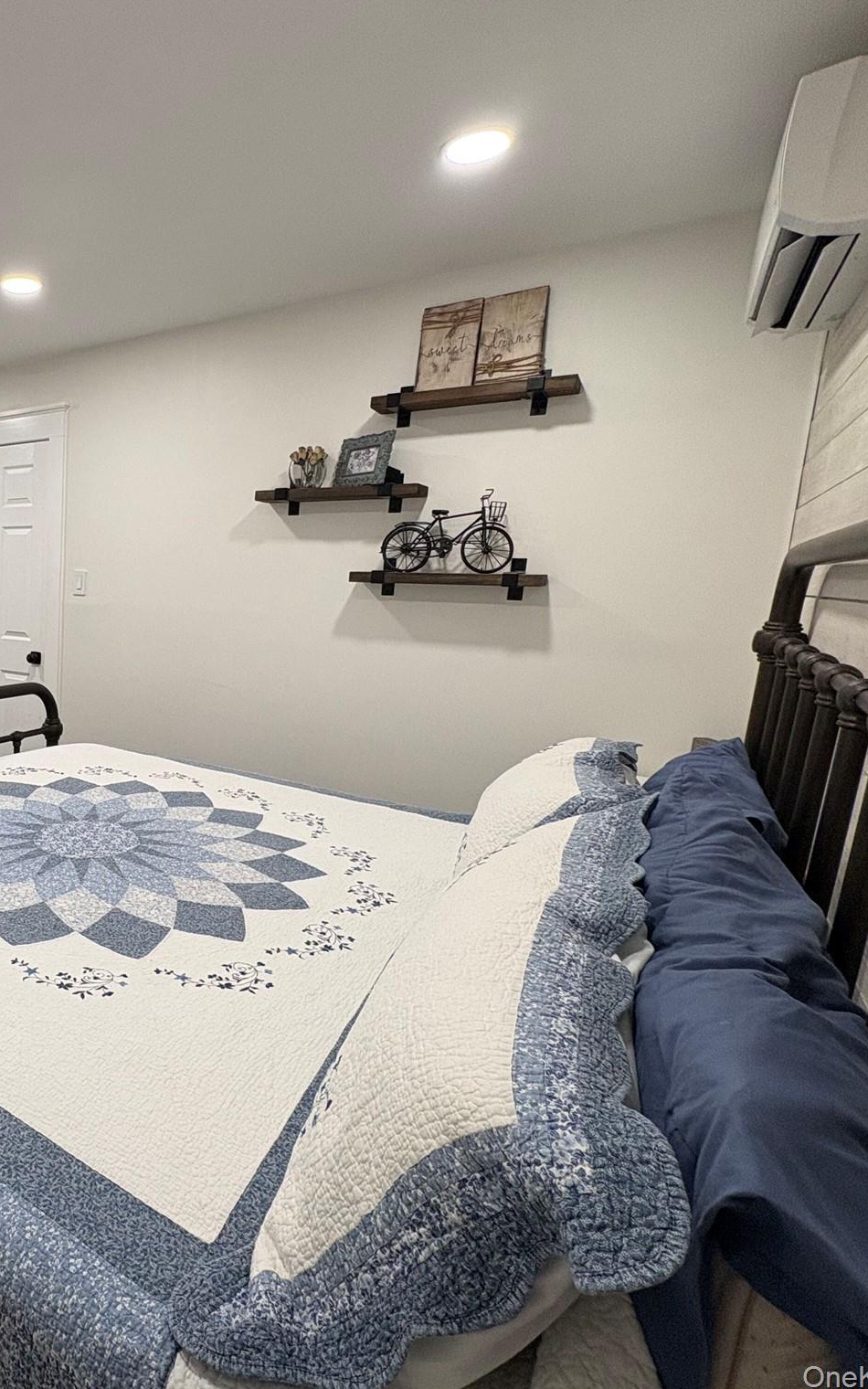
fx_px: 757
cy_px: 697
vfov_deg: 85.1
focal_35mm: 20
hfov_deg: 51.1
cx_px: 53
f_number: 2.2
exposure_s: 1/120
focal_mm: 2.22
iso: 160
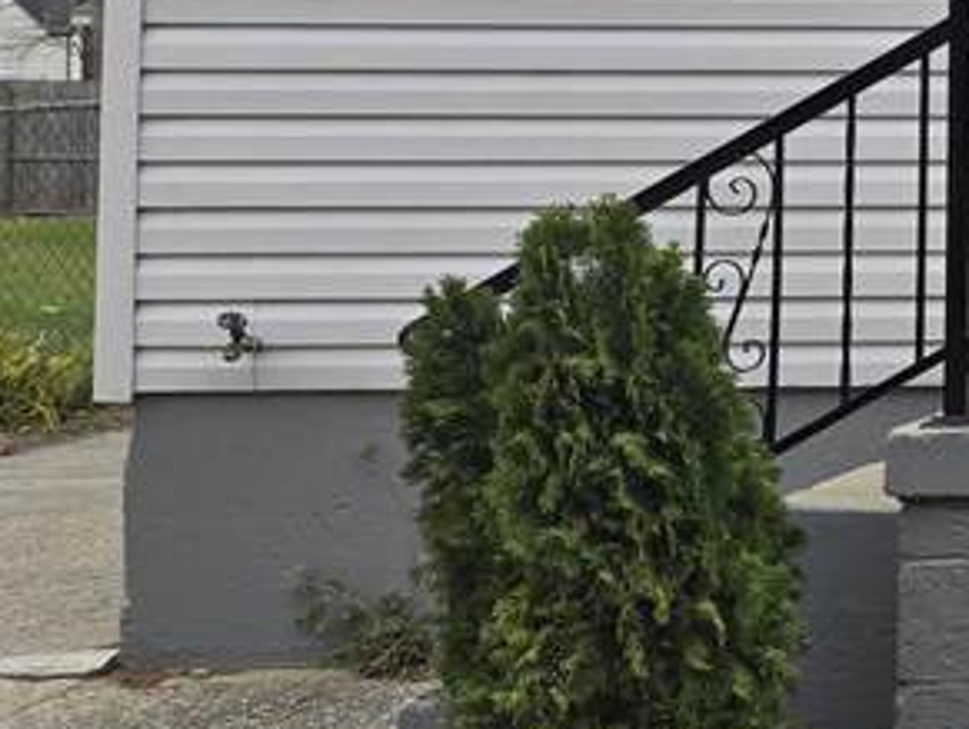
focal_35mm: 101
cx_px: 1905
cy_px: 33
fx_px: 2831
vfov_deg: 14.5
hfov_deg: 15.6
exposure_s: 1/379
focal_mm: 5.4
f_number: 1.8
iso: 25
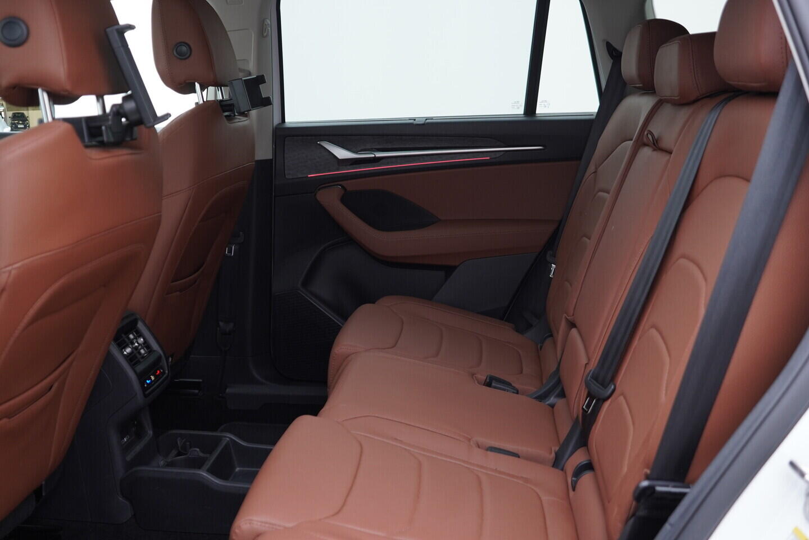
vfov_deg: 36.9
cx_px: 404
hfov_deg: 53.1
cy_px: 270
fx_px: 809
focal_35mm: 36
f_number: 2.8
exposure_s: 1/40
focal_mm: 24
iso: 250
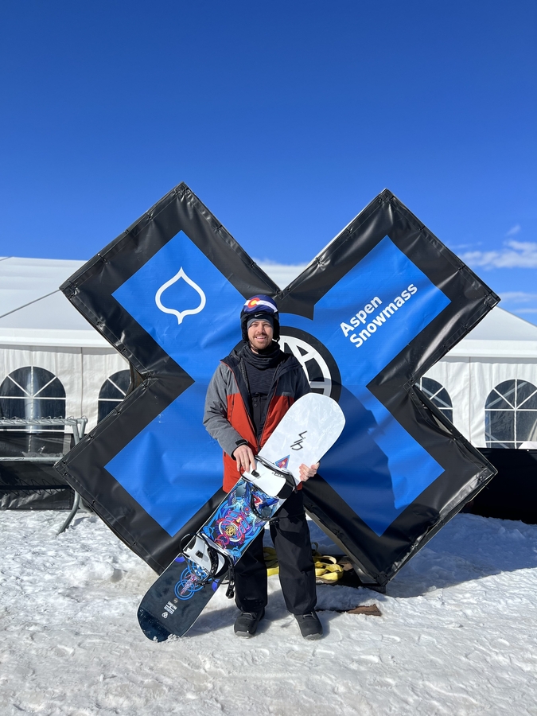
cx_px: 268
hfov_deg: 53.1
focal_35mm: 26
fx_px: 538
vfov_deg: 67.3
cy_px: 358
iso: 50
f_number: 1.5
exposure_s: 1/8000
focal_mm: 5.7
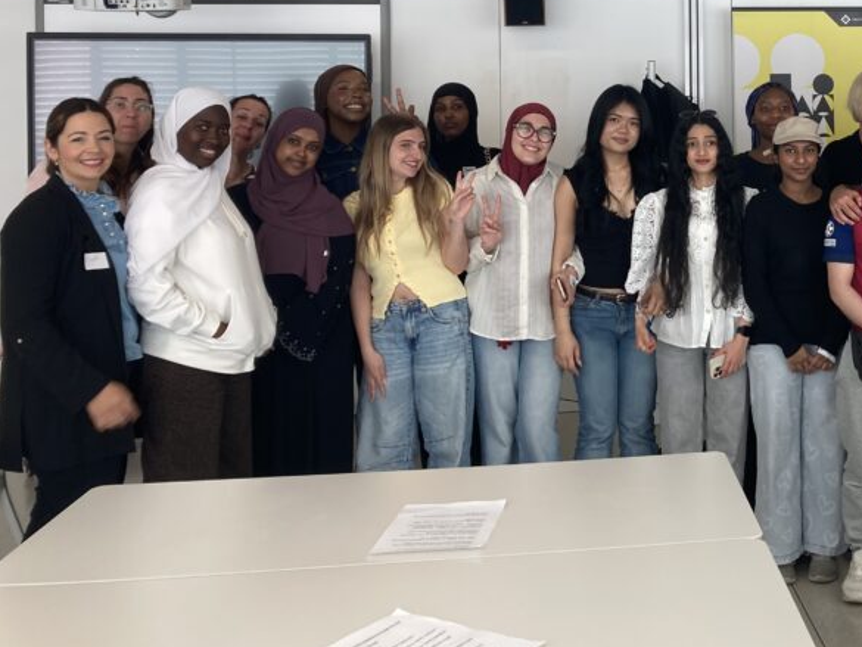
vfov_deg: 29.0
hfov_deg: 36.8
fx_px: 1220
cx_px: 751
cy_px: 119
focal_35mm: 49
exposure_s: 1/100
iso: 32
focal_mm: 3.99
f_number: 1.8
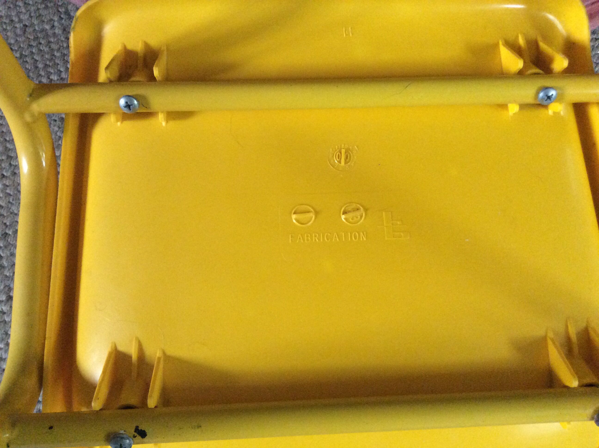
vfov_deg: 44.1
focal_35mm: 32
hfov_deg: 56.9
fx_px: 553
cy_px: 224
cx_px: 300
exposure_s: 1/25
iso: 320
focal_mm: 3.3
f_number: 2.4
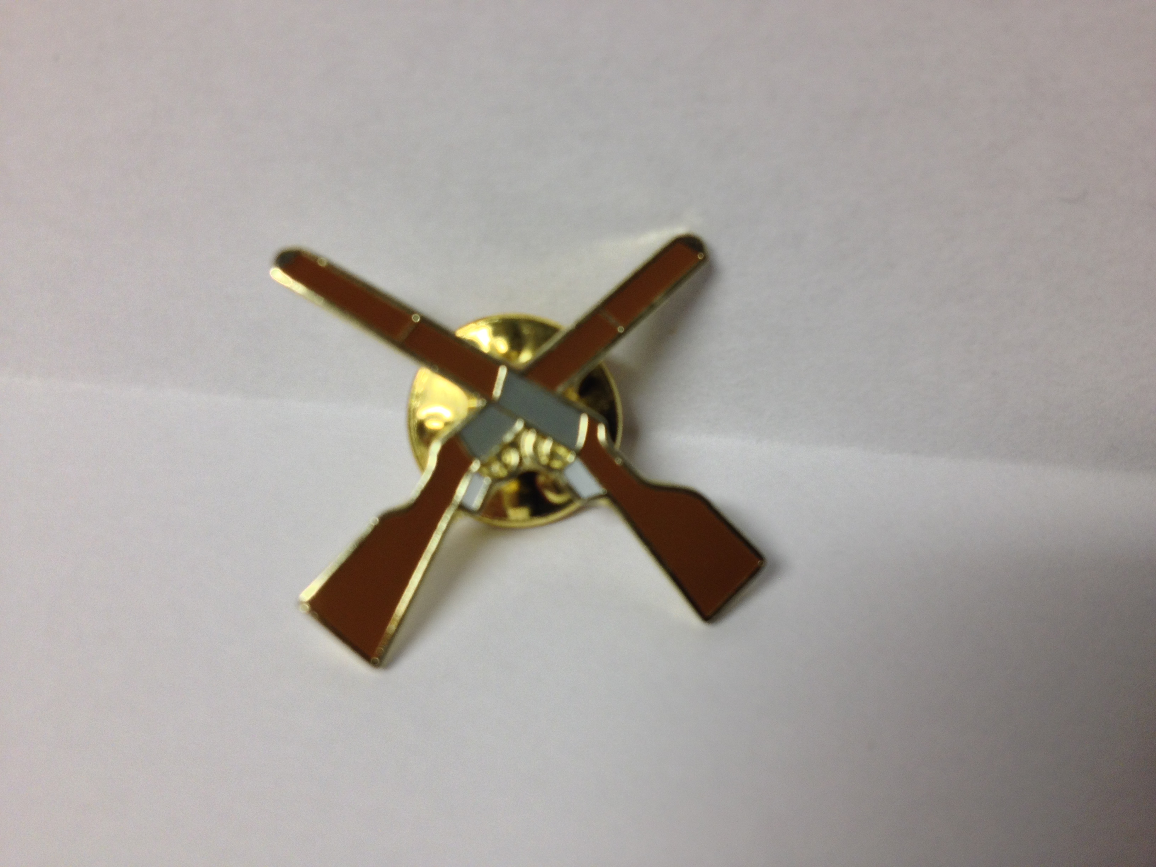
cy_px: 434
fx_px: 1169
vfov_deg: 40.7
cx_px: 578
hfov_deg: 52.6
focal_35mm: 35
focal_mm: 4.28
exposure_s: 1/30
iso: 50
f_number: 2.4
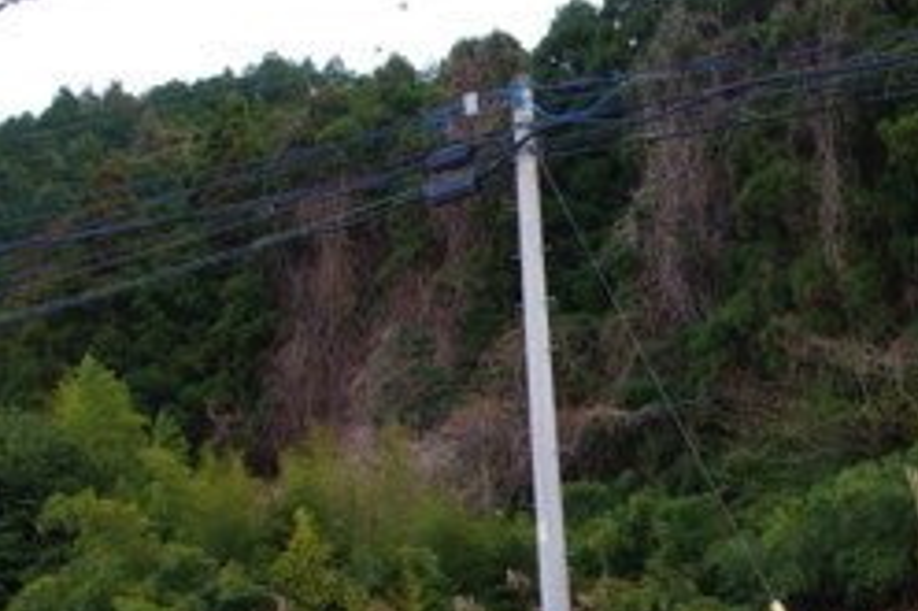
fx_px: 1529
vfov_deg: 22.4
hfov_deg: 32.3
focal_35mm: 60
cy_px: 448
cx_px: 766
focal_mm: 22
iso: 200
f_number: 5.6
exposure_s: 1/45
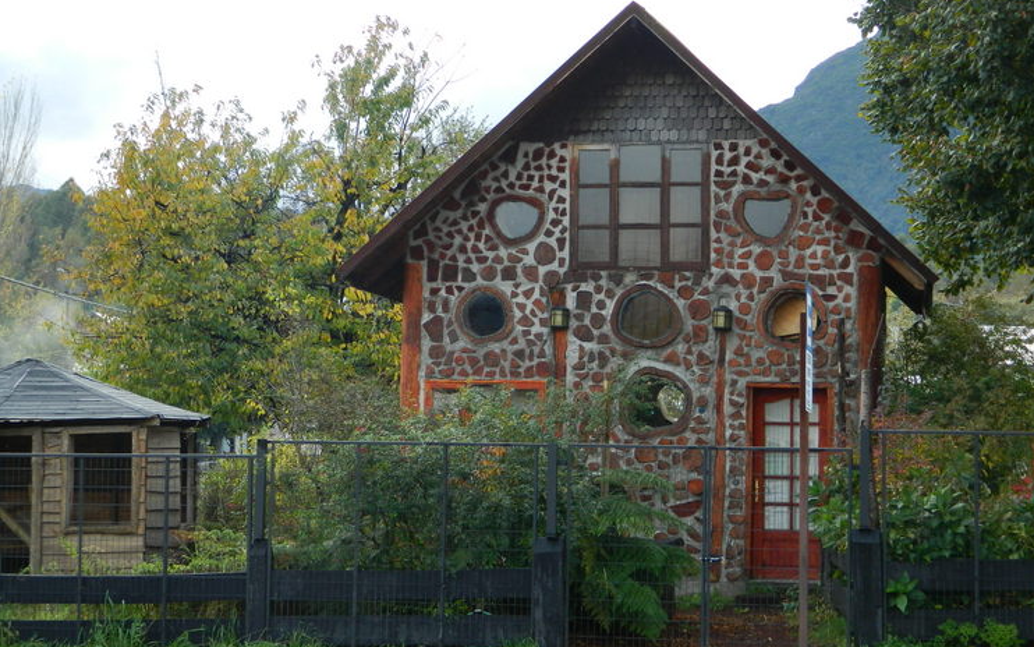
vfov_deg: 16.3
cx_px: 534
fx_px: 2255
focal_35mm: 80
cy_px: 319
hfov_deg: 25.8
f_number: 4
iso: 80
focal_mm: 12.6
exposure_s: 1/100
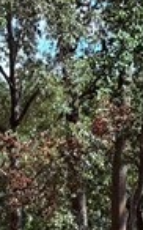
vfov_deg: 10.8
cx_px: 25
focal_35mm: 178
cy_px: 460
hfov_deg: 7.3
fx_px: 1112
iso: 80
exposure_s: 1/1522
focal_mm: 6.76
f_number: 1.78
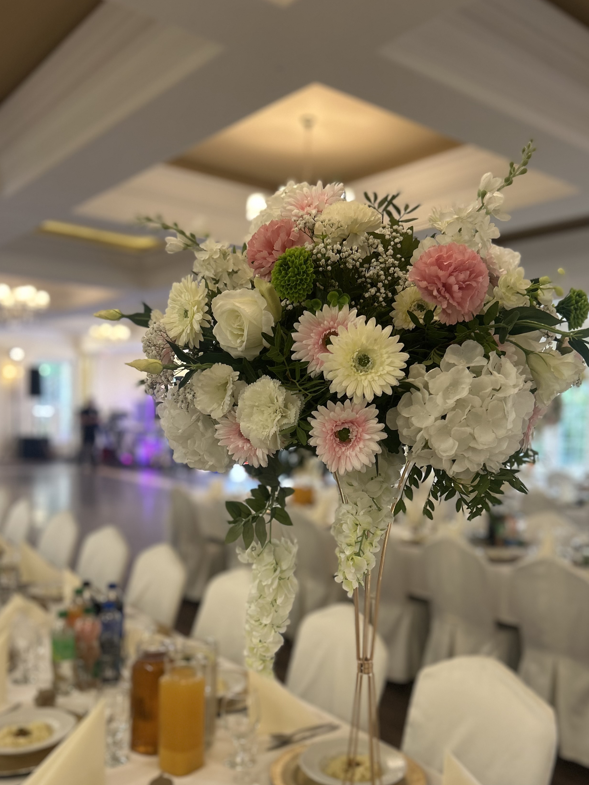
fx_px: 726
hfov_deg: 44.1
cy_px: 454
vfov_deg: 56.5
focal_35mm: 32
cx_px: 312
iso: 125
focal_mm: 5.7
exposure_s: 1/50
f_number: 1.5
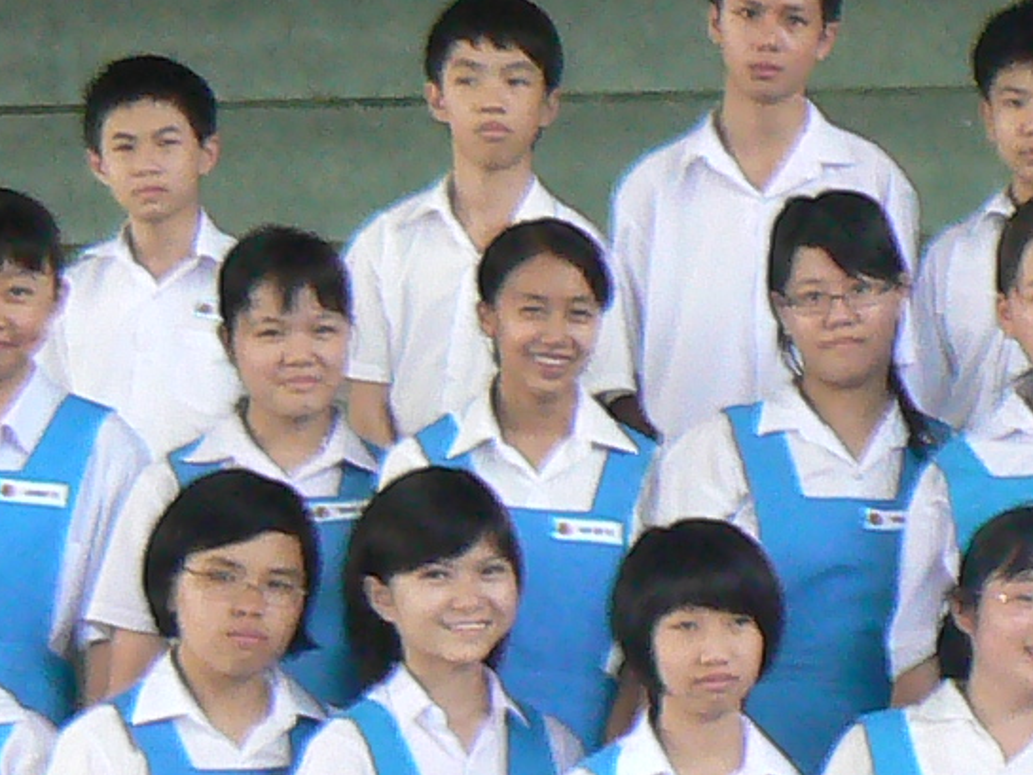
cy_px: 910
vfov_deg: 7.9
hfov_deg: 10.0
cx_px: 1945
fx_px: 5552
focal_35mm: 186
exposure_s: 1/160
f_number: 2.8
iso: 200
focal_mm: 6
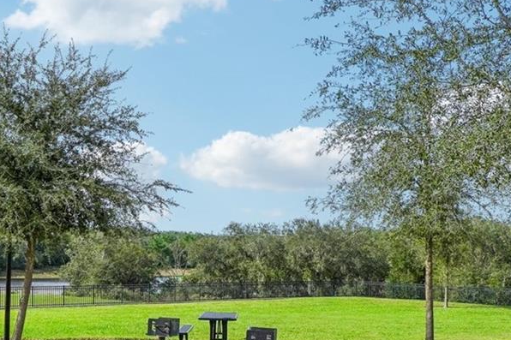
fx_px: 743
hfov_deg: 37.8
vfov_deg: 25.7
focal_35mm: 52
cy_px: 226
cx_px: 203
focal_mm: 13
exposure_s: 1/1000
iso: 400
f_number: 8
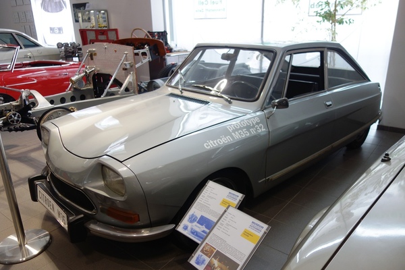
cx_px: 202
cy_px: 135
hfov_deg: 65.5
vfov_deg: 46.4
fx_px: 315
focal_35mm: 28
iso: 160
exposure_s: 1/30
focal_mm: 10.4
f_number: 1.8
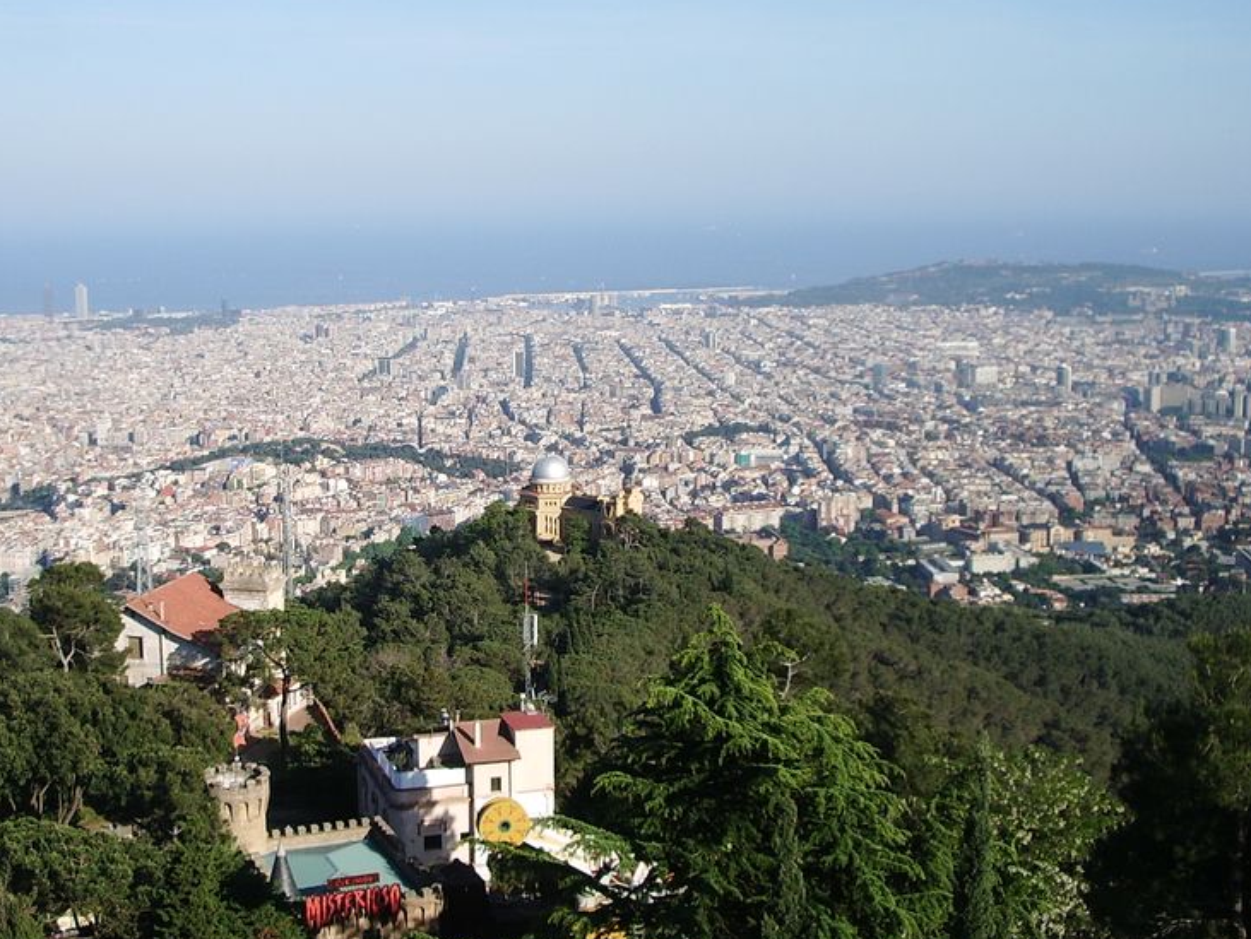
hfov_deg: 38.7
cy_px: 414
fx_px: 1772
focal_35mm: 49
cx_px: 483
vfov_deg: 29.7
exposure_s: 1/400
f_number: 4.3
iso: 50
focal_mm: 5.8
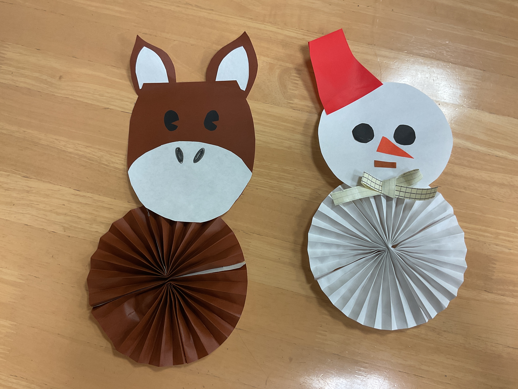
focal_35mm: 29
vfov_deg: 48.2
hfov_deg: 61.7
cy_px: 194
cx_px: 259
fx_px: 434
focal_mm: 3
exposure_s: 1/50
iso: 50
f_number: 1.8
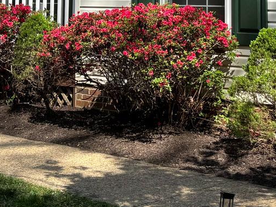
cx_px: 136
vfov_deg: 13.4
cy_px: -82
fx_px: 837
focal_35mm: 105
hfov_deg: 18.7
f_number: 1.6
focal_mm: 5.96
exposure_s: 1/1543
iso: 50
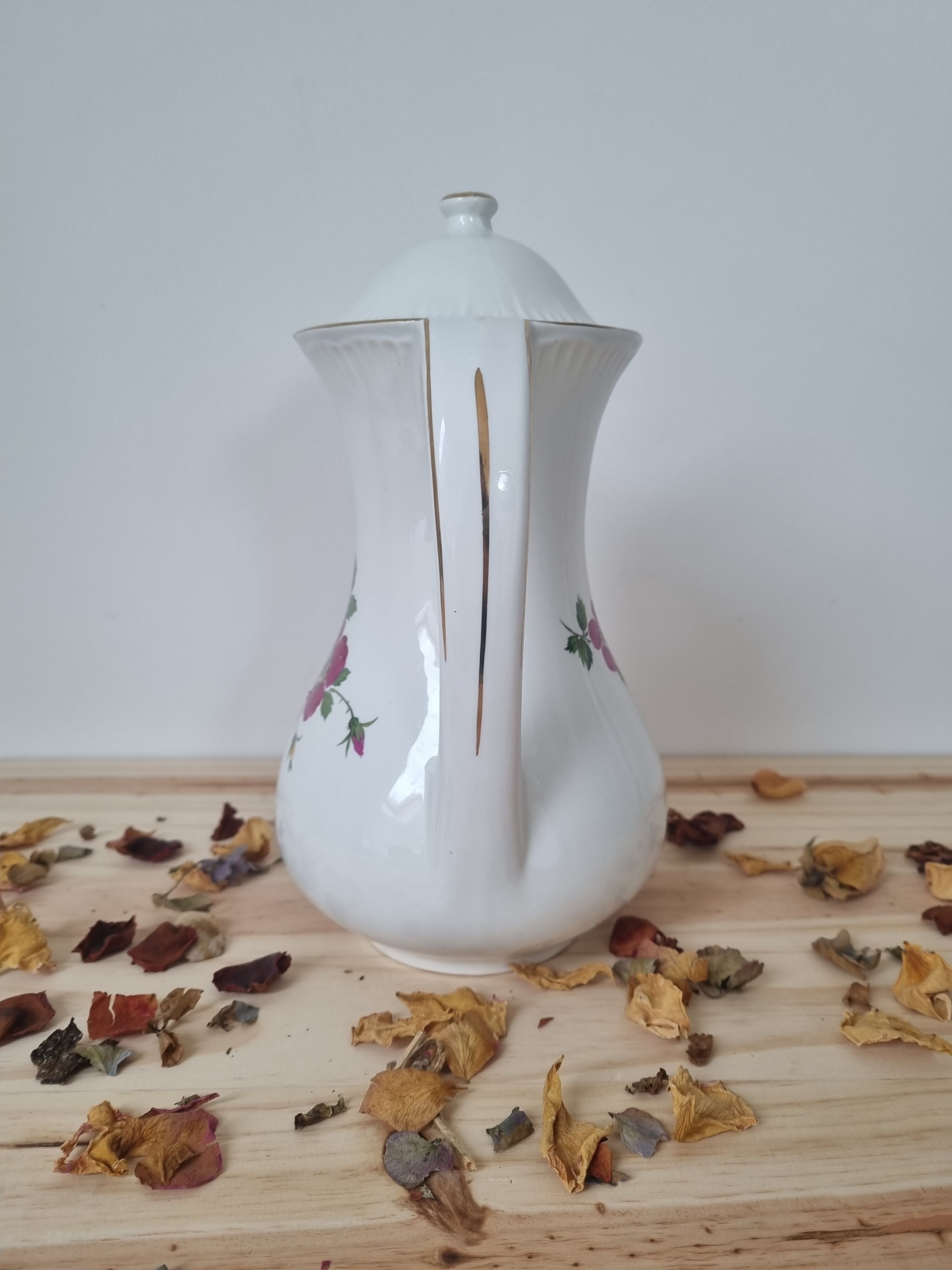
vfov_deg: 67.3
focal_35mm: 26
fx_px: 953
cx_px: 476
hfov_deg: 53.1
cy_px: 635
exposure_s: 1/100
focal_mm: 5.4
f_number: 1.8
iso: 64
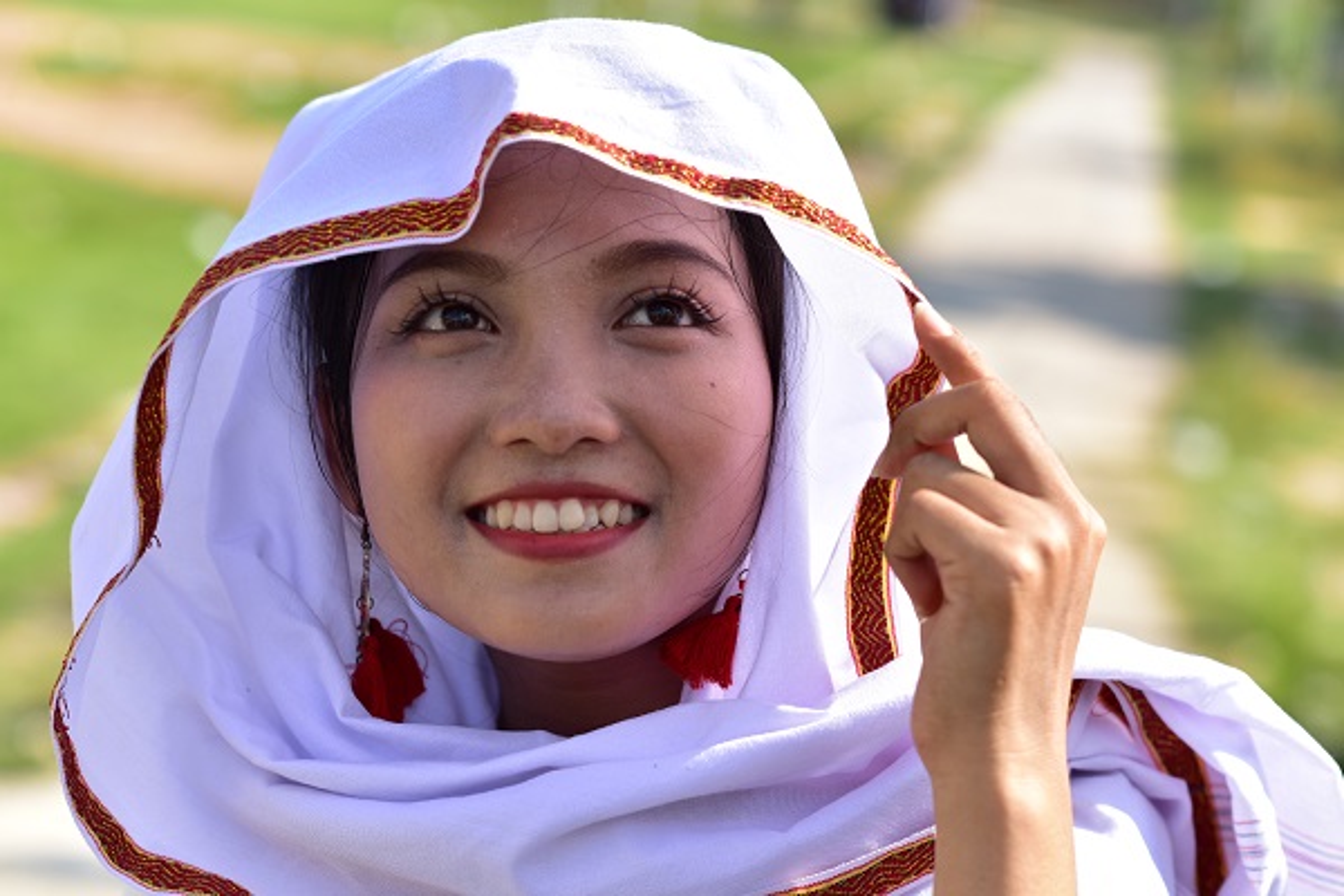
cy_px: 448
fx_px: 3173
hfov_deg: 23.9
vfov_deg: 16.1
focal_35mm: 85
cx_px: 672
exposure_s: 1/400
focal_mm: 85
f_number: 4
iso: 100
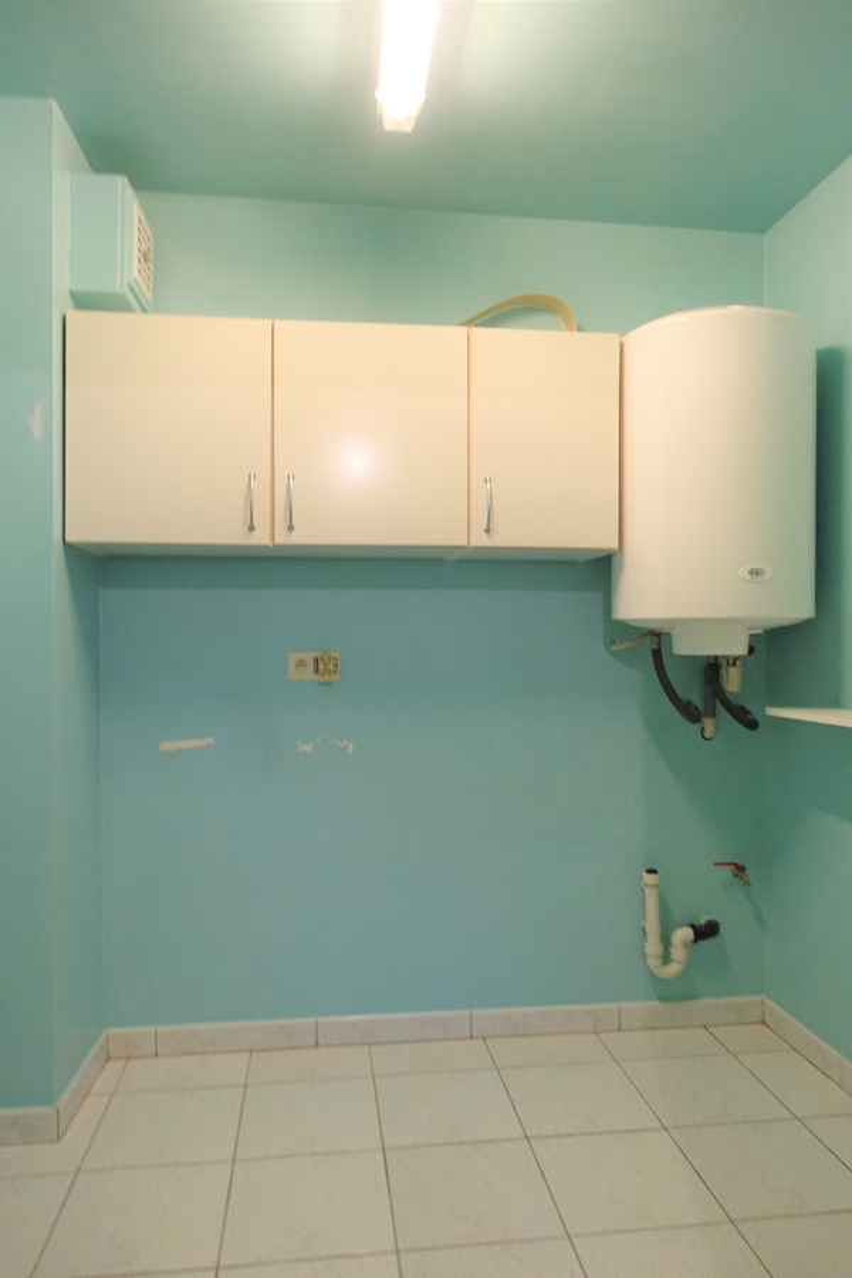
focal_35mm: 24
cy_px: 639
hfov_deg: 53.1
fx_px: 852
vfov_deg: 73.7
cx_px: 426
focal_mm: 8.8
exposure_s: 1/30
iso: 500
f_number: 1.8
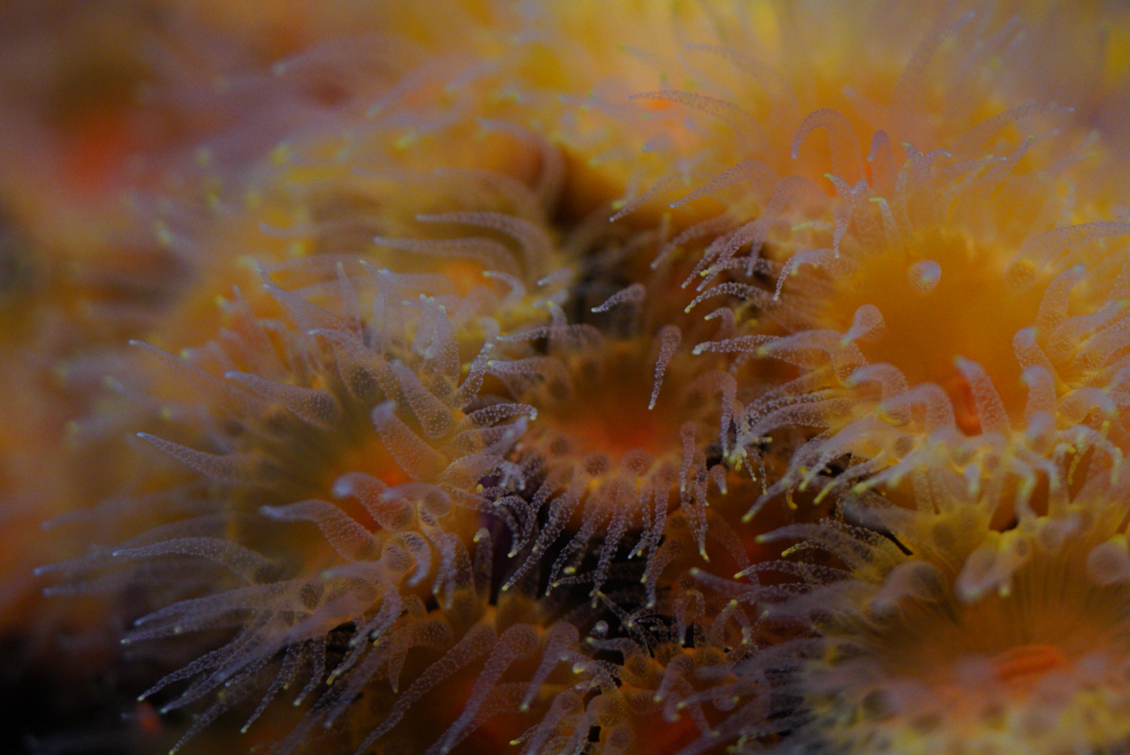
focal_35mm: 135
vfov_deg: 10.2
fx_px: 4240
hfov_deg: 15.2
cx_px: 565
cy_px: 378
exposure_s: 1/125
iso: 2500
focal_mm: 90
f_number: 2.8
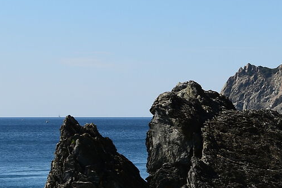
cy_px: 101
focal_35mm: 139
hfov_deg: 12.9
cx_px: 565
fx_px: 1089
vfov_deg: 9.9
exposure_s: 1/125
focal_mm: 29
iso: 100
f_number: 14
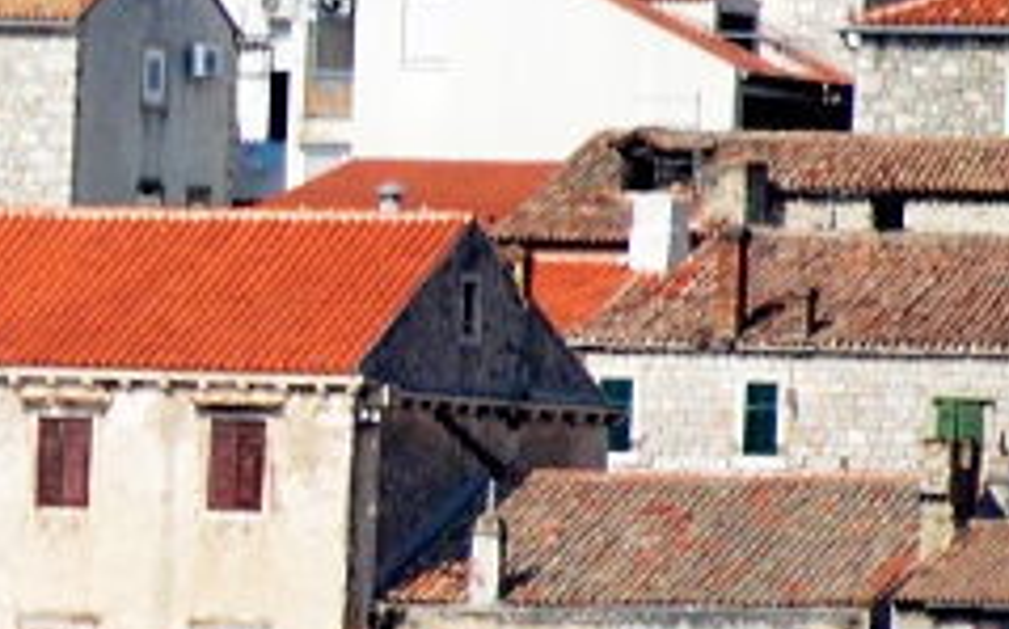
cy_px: 906
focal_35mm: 1913
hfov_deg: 1.1
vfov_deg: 0.7
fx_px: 52568
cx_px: -1041
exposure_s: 1/8000
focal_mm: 300
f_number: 5.6
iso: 2000
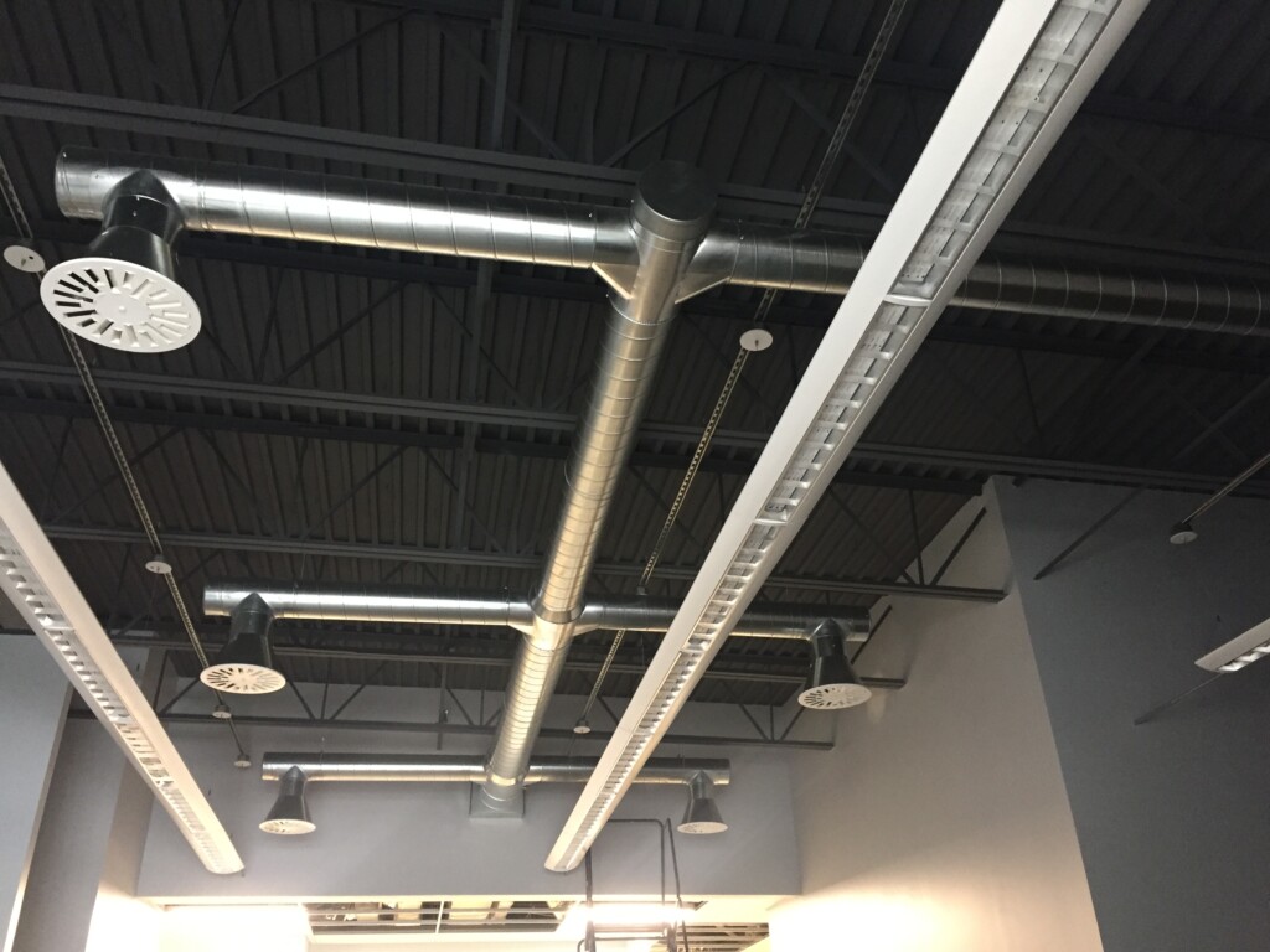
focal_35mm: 29
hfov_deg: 61.7
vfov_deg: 48.2
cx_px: 635
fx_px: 1064
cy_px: 476
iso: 250
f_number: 2.2
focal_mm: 4.15
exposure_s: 1/17
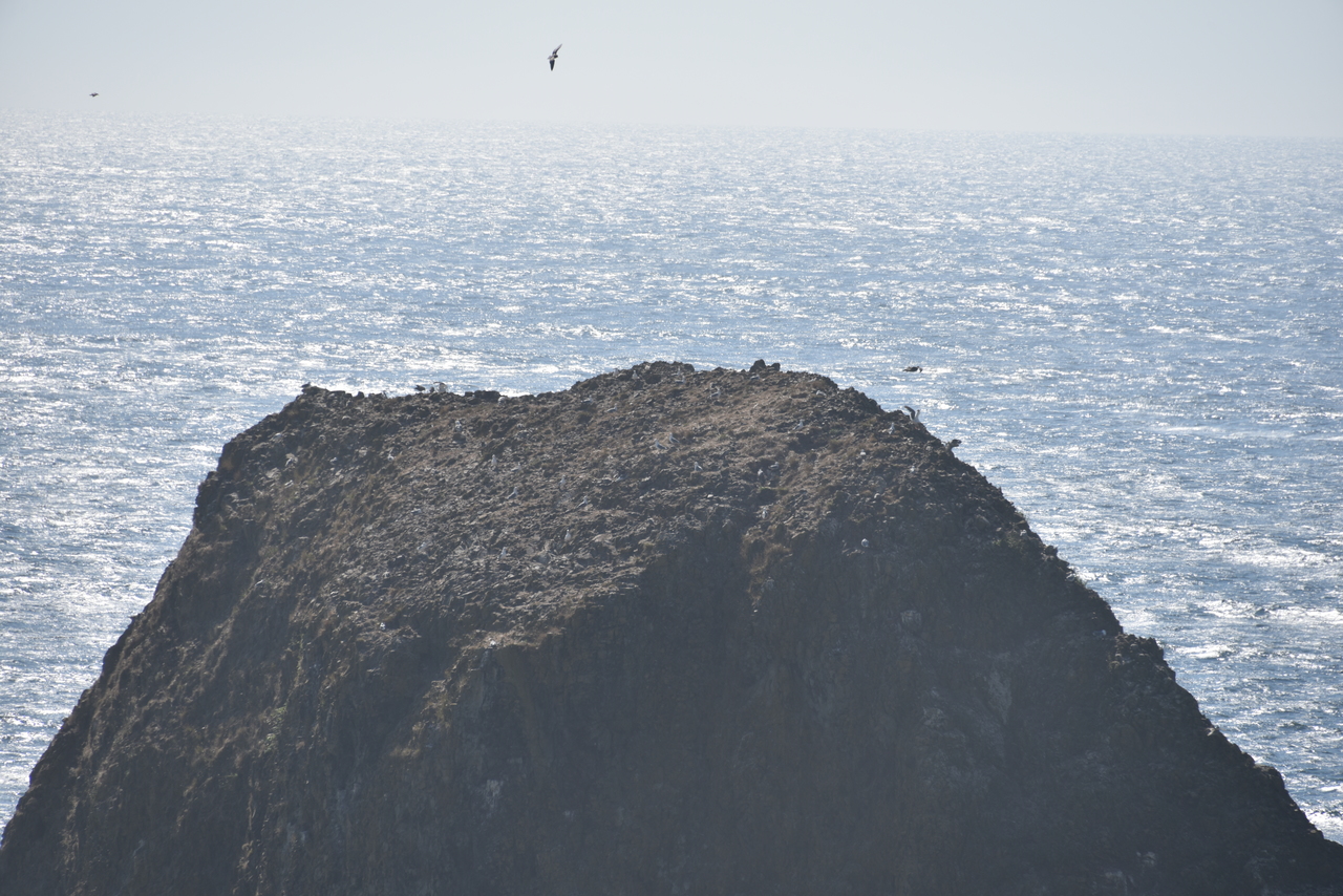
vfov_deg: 4.6
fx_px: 11193
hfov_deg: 6.9
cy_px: 448
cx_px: 672
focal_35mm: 300
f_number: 8
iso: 100
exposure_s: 1/640
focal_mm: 300
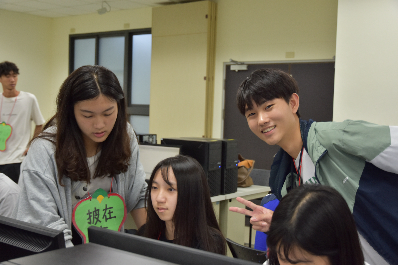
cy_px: 132
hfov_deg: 41.1
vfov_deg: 28.1
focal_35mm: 48
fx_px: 531
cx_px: 199
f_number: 4.5
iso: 560
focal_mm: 32
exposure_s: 1/50
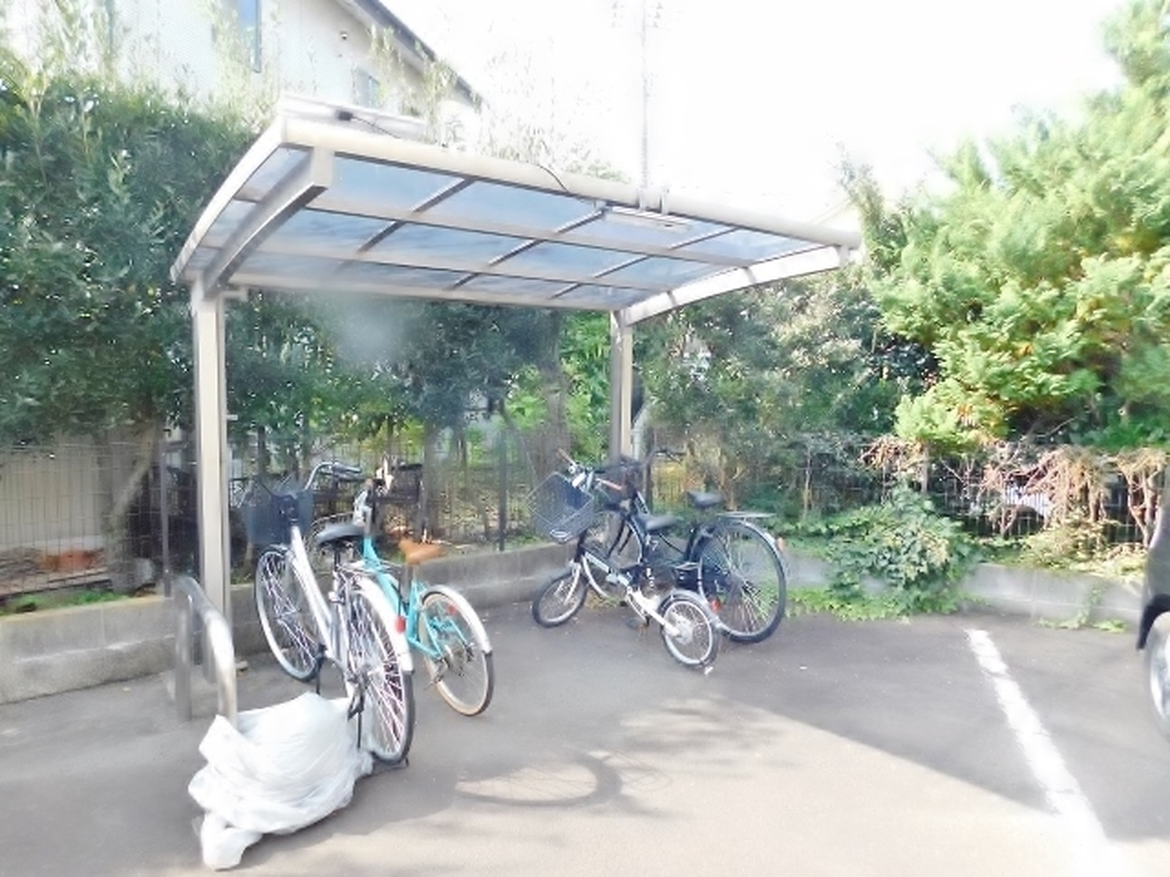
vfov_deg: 58.9
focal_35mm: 23
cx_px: 585
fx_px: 777
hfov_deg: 73.9
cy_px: 438
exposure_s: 1/160
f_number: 3
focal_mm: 4
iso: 125
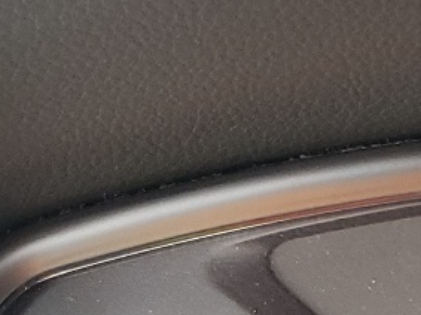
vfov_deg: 9.7
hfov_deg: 12.2
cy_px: 535
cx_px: 784
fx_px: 1787
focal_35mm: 147
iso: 94
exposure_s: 1/120
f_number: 1.5
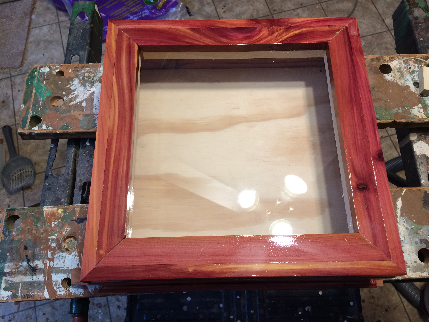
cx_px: 214
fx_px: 359
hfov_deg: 61.7
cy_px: 161
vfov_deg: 48.2
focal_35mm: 29
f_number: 2.2
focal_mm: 4.15
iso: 80
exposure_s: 1/30
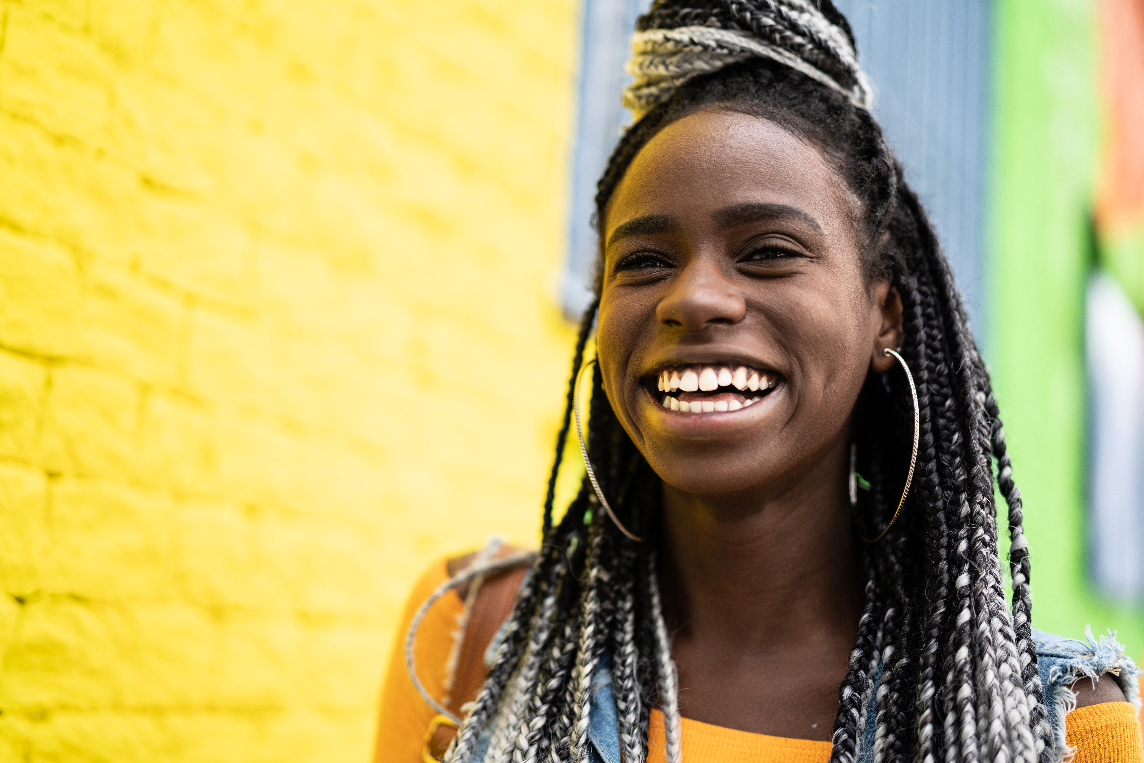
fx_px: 1589
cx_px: 572
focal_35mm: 50
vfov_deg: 27.0
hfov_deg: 39.6
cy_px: 382
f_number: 1.4
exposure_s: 1/1250
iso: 100
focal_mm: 50
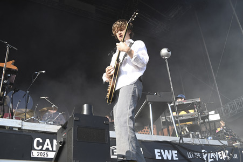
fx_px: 236
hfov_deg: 54.5
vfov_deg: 37.8
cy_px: 81
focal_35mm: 35
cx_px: 122
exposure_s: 1/320
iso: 100
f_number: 4.5
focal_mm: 35
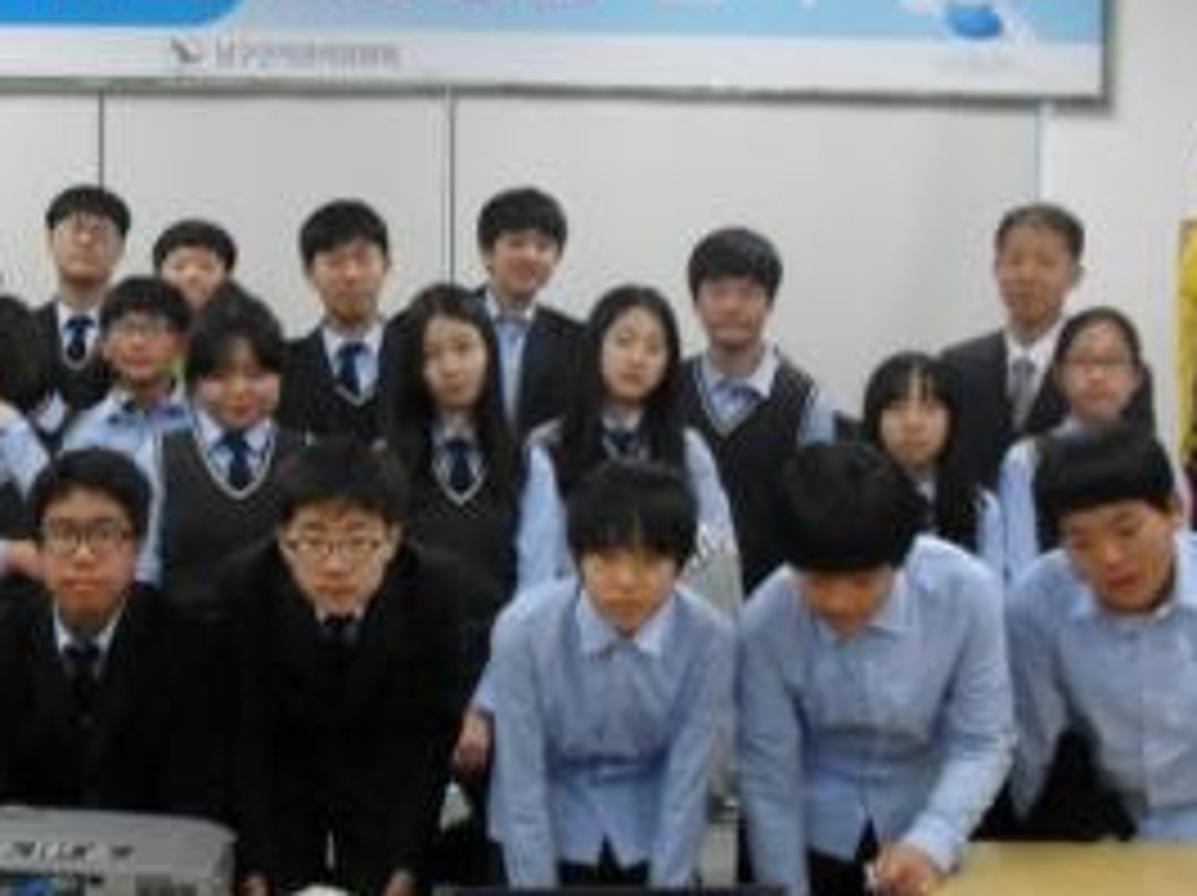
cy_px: 410
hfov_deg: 31.7
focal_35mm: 59
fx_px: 2038
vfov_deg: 24.8
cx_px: 207
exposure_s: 1/15
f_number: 3.2
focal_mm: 6.3
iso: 200
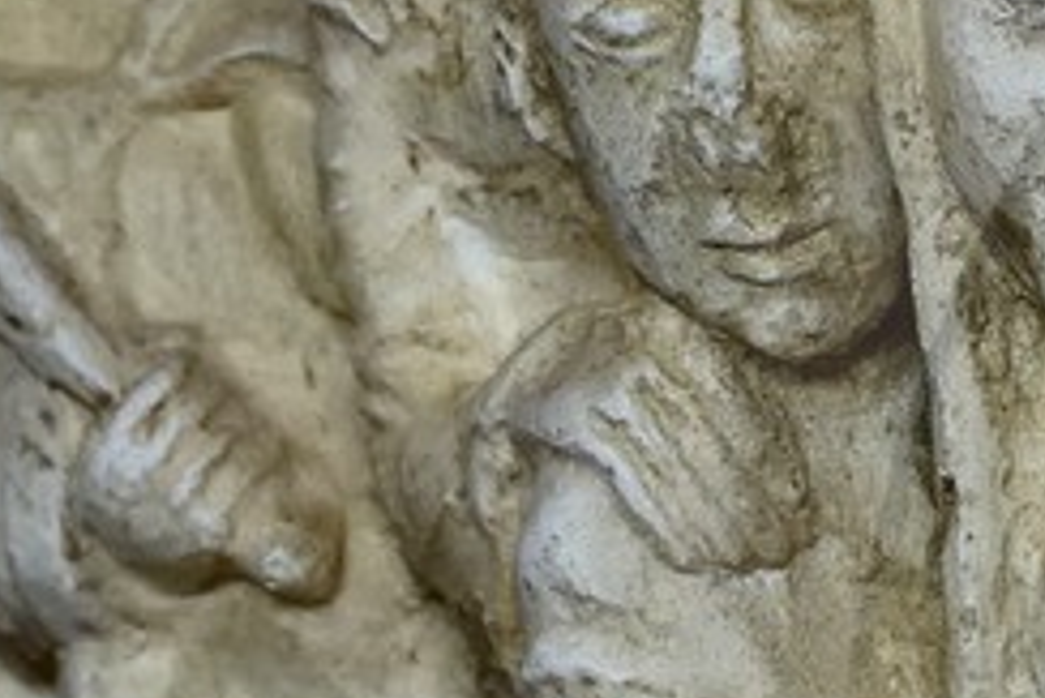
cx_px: 2407
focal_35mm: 1016
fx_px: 29509
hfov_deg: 2.0
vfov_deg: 1.4
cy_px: 921
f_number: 8
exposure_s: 1/50
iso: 1600
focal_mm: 155
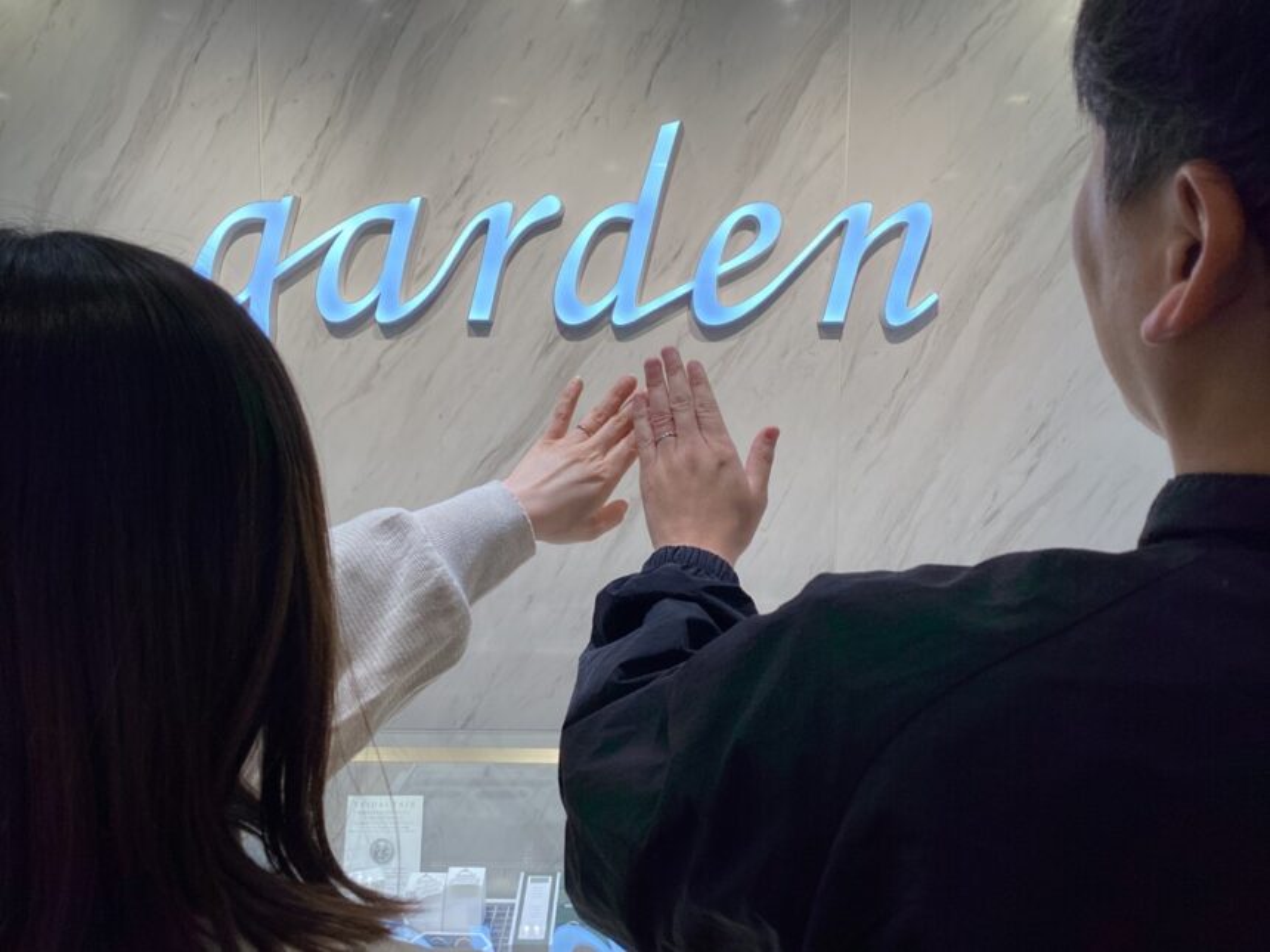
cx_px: 635
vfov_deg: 45.4
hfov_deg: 58.4
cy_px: 476
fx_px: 1137
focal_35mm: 31
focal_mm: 3.3
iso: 25
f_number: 2.4
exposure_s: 1/120
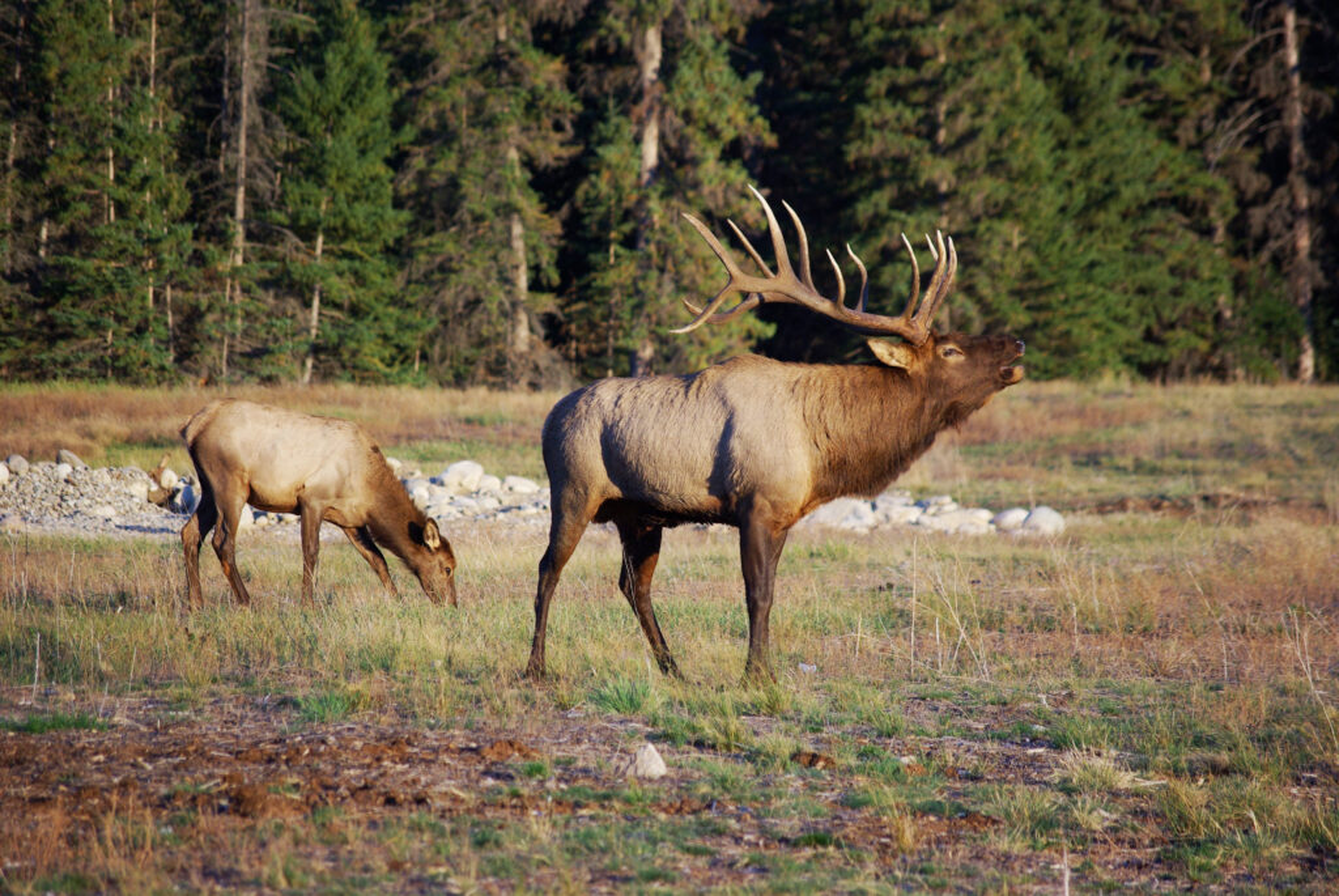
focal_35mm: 240
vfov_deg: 5.7
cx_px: 670
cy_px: 448
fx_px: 8935
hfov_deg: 8.6
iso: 100
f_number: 5.6
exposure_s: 1/250
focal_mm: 160
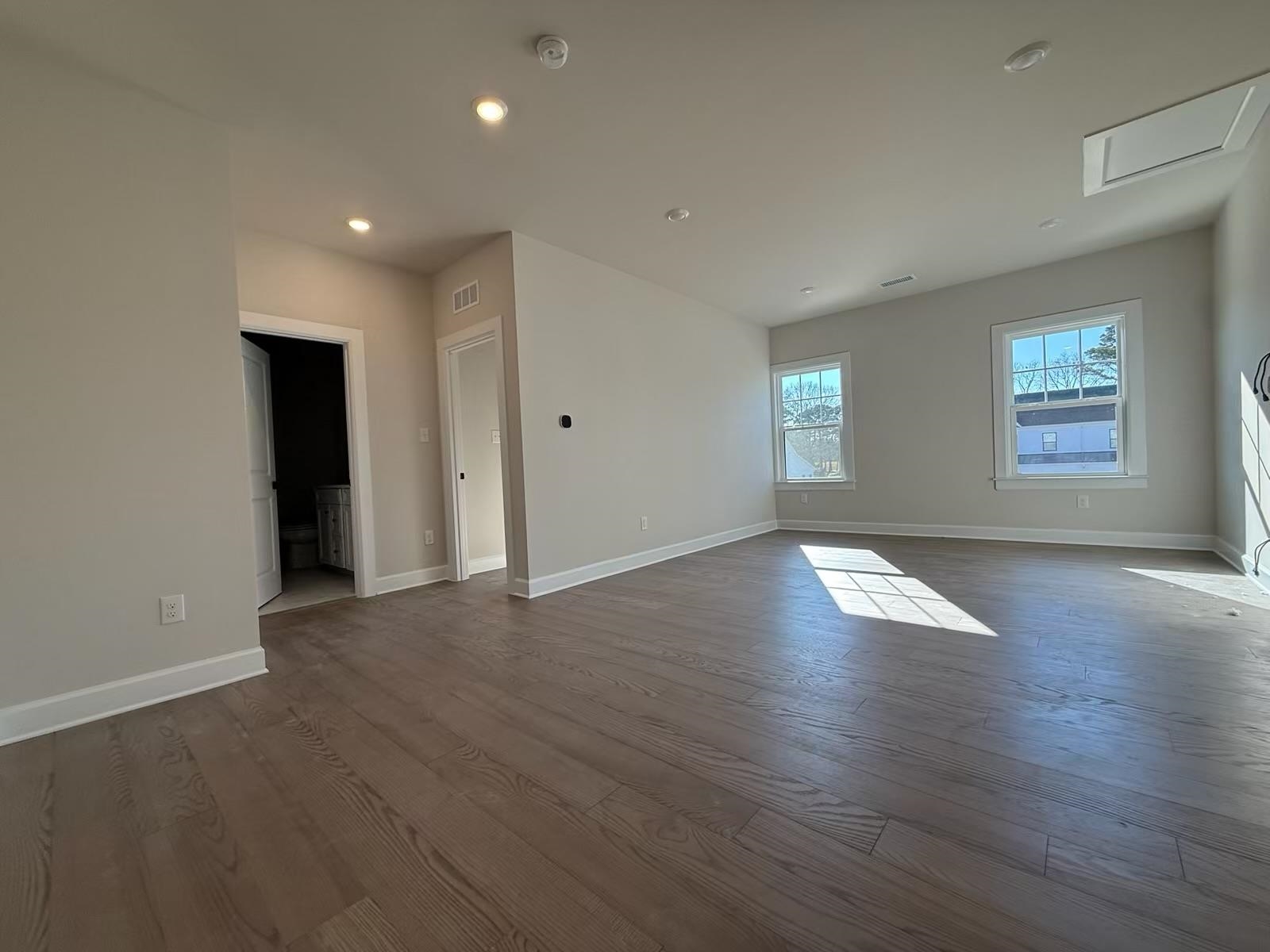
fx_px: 514
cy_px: 476
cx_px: 635
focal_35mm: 14
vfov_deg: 85.7
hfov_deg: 102.1
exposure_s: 1/173
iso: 64
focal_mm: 2.22
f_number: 2.2
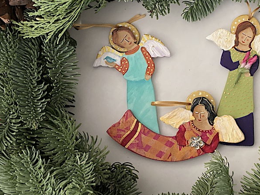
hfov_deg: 40.0
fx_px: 353
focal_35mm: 47
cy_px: 96
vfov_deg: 30.9
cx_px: 173
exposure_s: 1/30
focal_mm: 3.99
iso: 640
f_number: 1.8
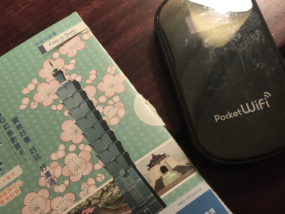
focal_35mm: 38
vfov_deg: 37.6
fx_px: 313
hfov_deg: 48.8
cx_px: 121
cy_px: 122
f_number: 2.2
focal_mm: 4.15
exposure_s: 1/15
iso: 64
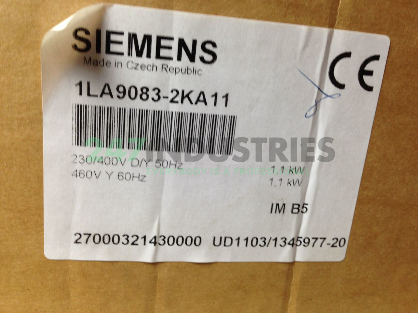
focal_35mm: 33
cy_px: 156
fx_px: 398
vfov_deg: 42.9
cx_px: 209
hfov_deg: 55.4
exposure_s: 1/30
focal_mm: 4.12
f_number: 2.4
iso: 50
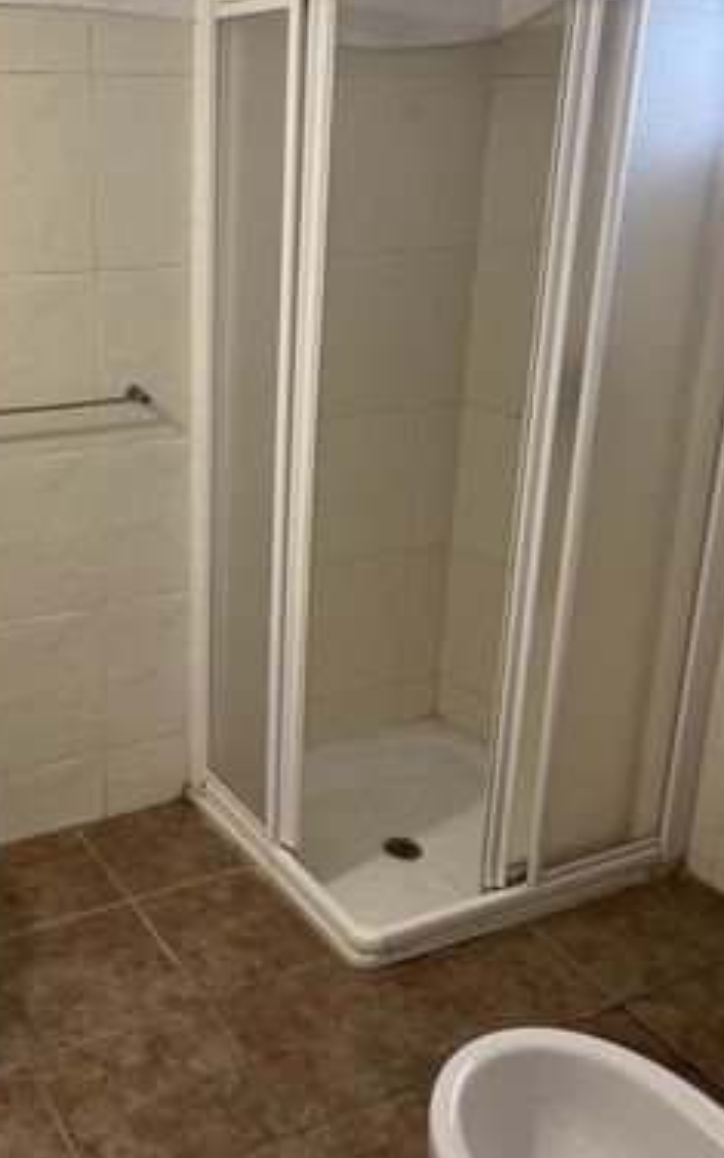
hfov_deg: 32.2
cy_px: 548
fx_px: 1231
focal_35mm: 39
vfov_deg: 50.4
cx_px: 180
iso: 125
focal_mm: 5.1
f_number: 1.6
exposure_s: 1/108
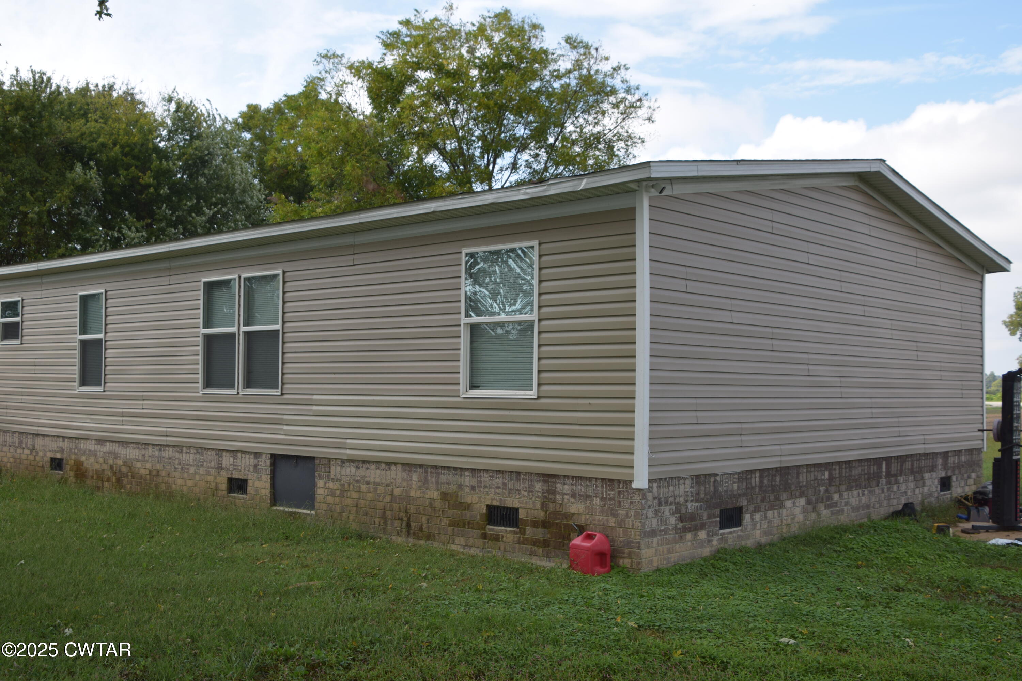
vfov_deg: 34.2
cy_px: 340
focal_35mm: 39
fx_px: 1107
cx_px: 511
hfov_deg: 49.6
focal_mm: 26
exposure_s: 1/200
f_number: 7.1
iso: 100
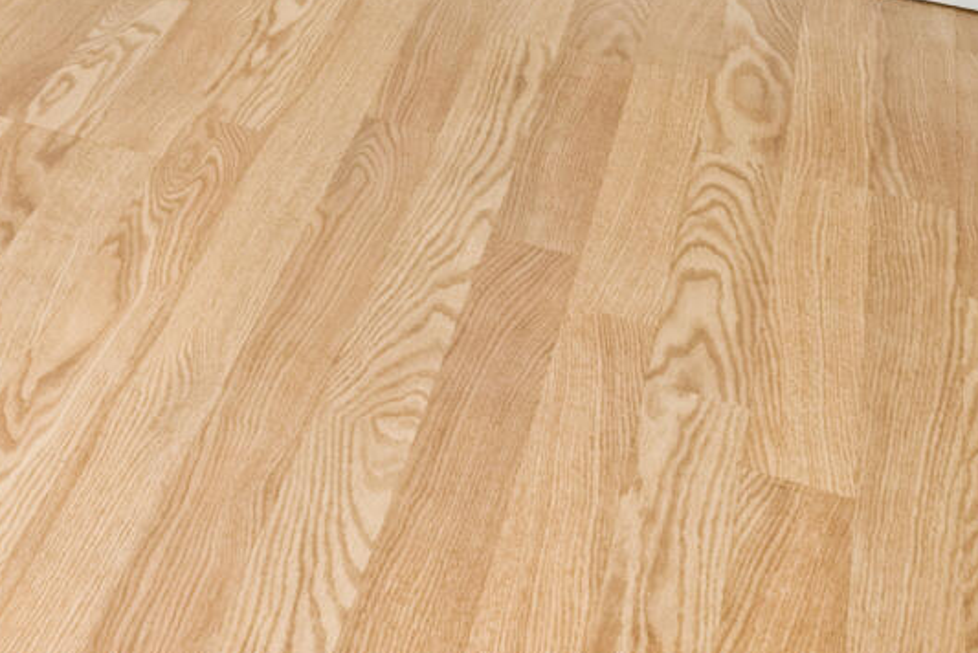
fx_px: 2523
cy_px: -948
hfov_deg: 15.6
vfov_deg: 11.8
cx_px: -1165
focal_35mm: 93
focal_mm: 11
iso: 250
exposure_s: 1/20
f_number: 9
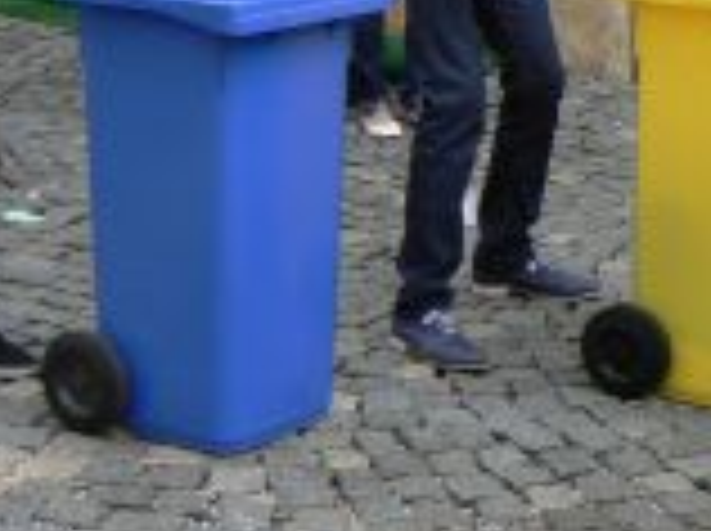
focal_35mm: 114
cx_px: 810
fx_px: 2338
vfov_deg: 12.9
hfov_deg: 16.7
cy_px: 97
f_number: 4
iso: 80
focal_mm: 6
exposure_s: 1/100
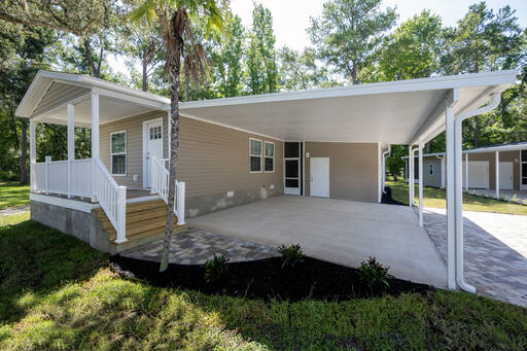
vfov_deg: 81.2
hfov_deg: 104.3
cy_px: 176
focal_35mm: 14
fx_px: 205
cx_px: 264
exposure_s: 1/60
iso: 250
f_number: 11
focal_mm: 14
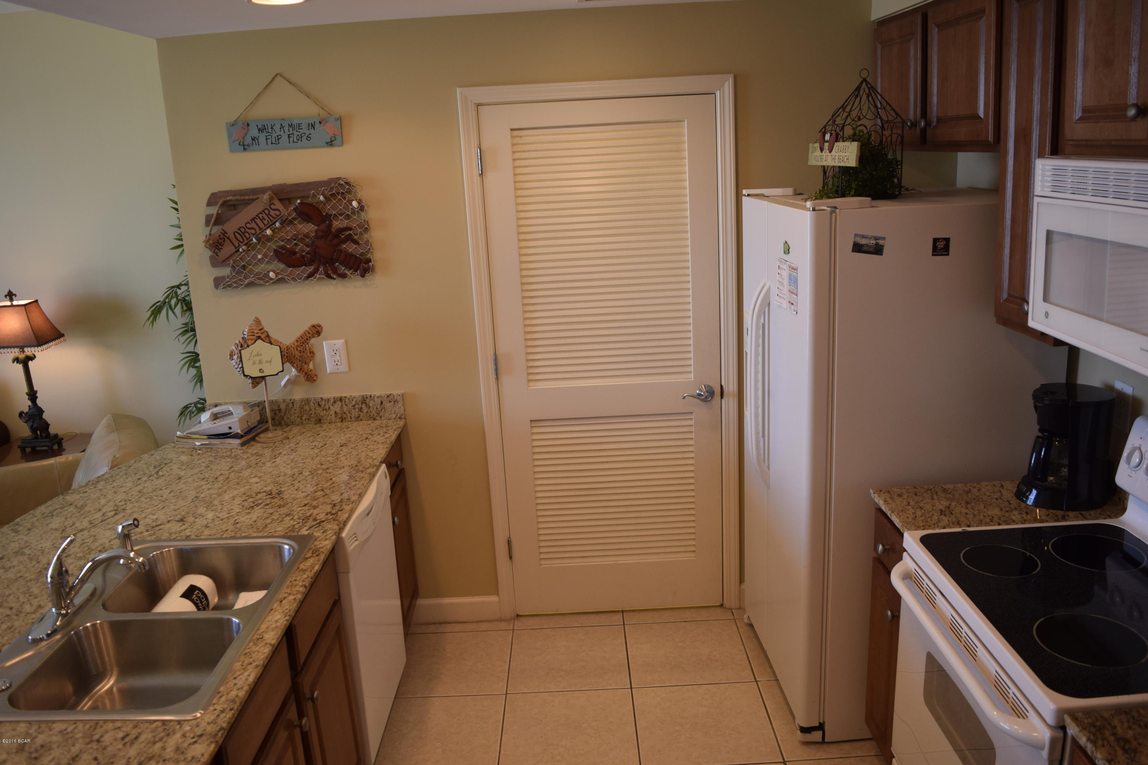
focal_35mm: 27
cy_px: 382
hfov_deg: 67.4
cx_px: 574
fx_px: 861
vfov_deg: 47.9
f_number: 5
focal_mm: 18
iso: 400
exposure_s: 1/100
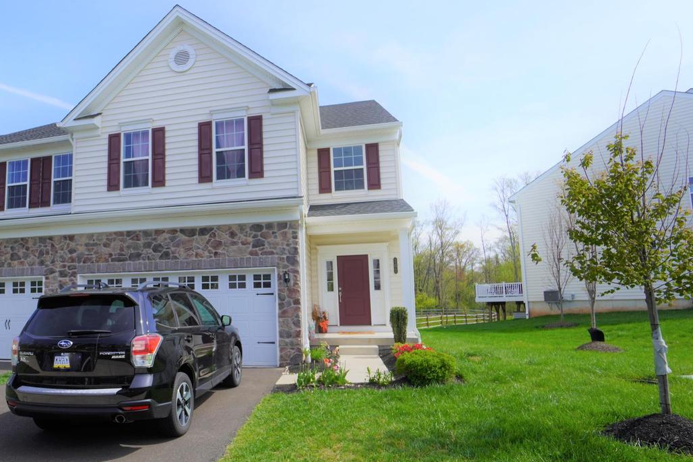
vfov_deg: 59.2
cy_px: 269
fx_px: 404
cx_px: 238
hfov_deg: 78.9
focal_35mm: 21
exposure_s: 1/640
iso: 100
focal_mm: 10
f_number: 5
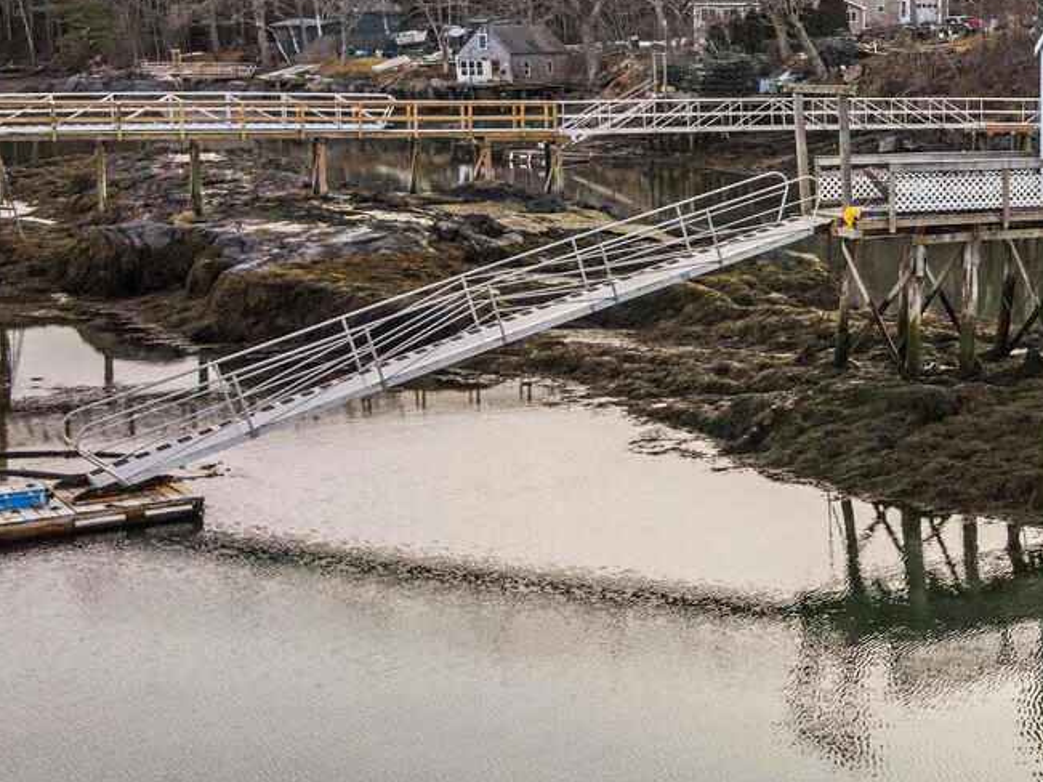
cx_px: 1089
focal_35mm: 59
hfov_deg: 30.0
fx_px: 1777
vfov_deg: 24.6
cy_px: 232
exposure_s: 1/400
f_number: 2.8
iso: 200
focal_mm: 4.5
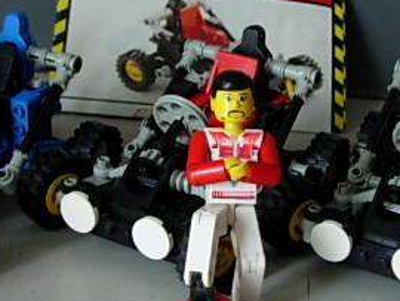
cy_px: 132
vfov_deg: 16.4
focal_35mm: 90
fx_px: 1041
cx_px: 218
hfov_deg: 21.7
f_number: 2.8
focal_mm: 7.8
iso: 200
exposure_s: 1/11.6
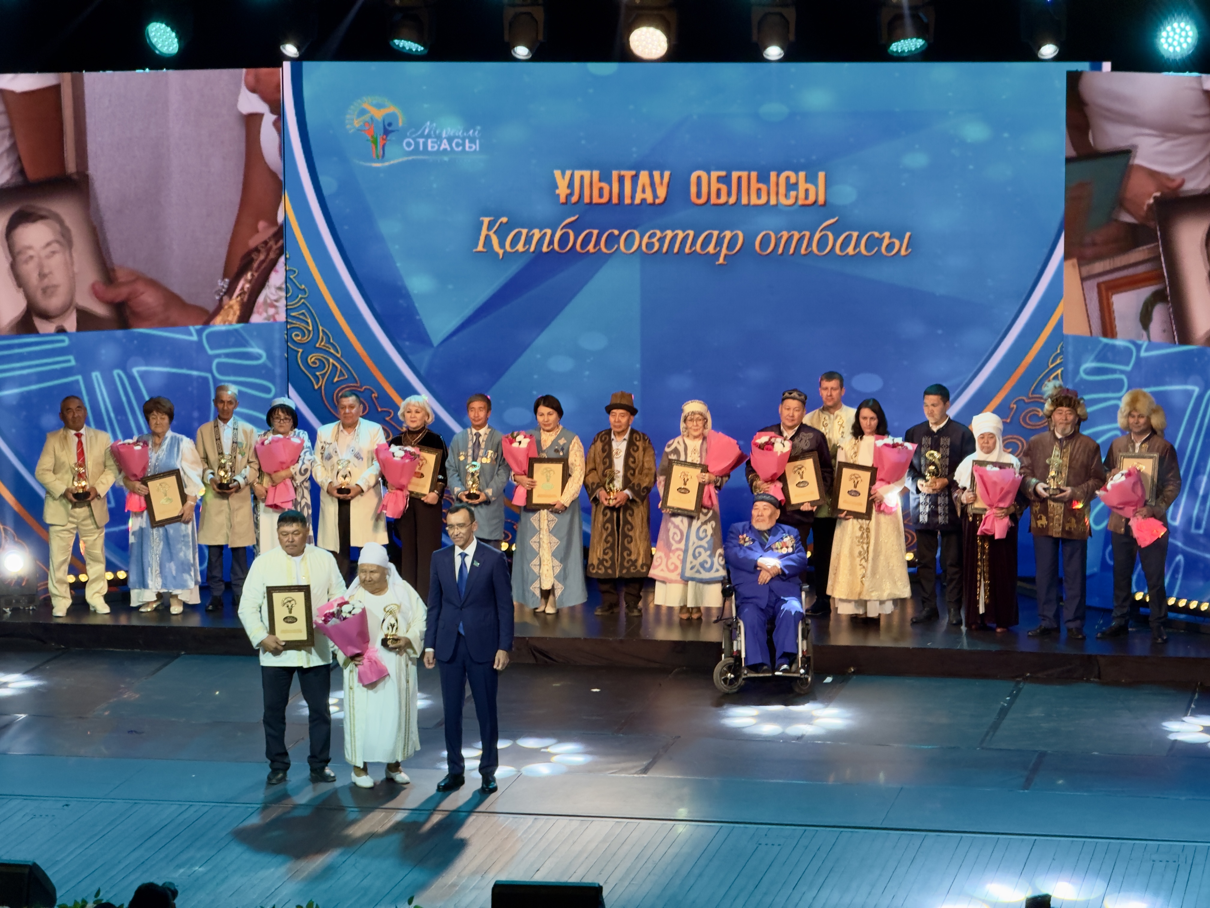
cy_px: 454
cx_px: 605
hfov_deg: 16.4
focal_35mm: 120
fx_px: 4195
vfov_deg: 12.3
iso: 160
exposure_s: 1/50
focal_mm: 15.66
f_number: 2.8
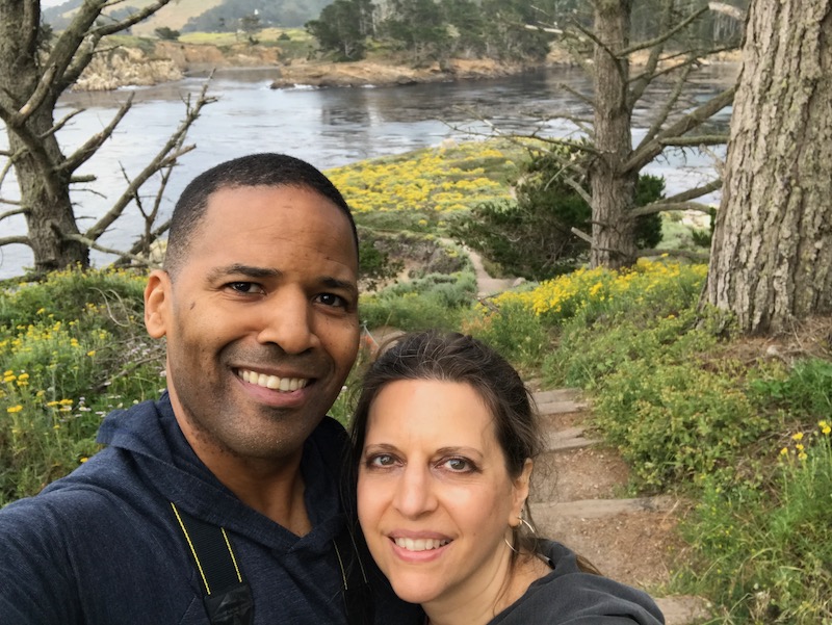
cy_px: 312
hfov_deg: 56.8
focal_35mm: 32
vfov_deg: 44.2
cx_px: 416
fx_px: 770
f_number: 2.2
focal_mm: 2.87
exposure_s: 1/120
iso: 25
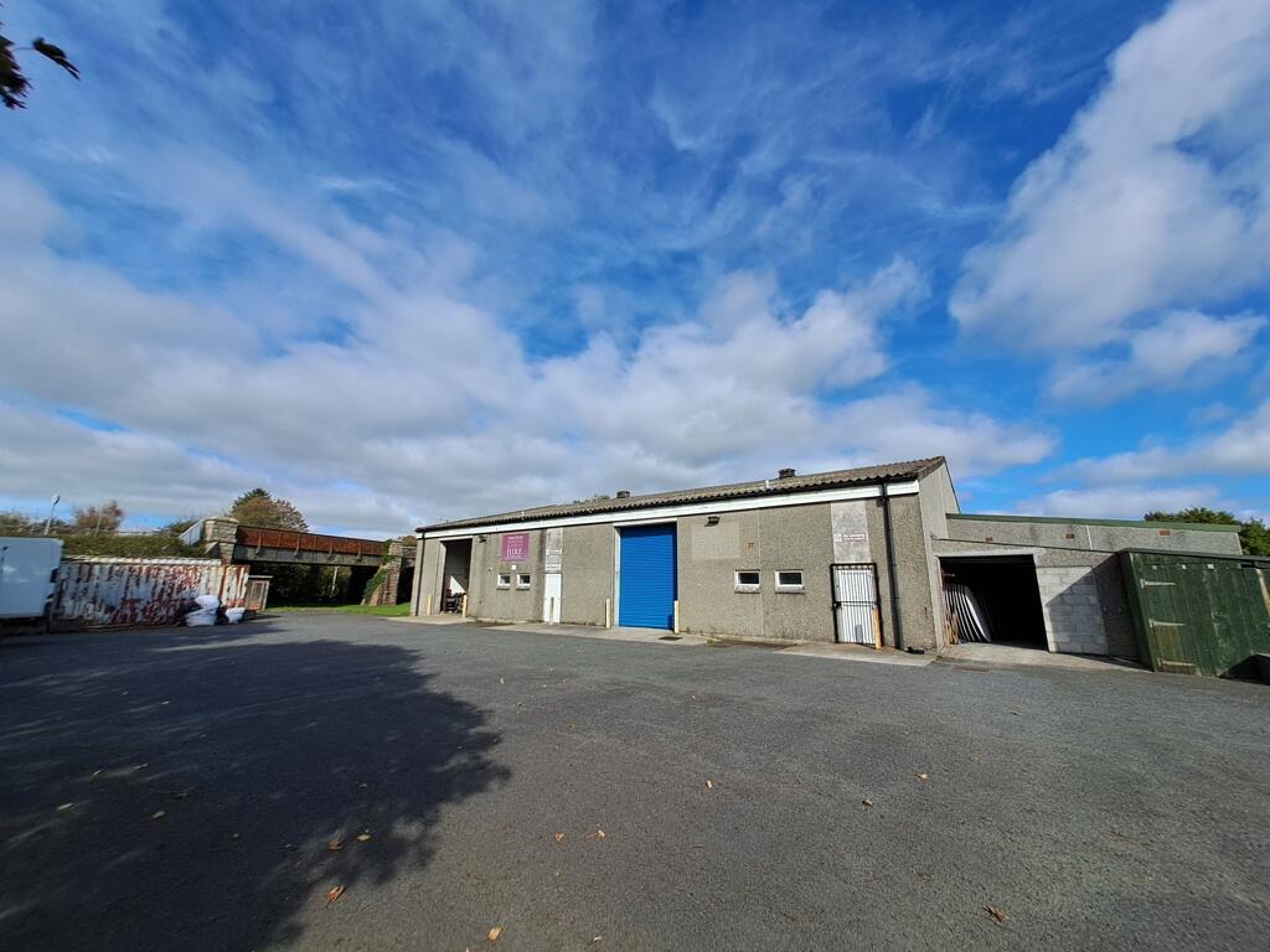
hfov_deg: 106.2
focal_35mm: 13
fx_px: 477
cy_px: 476
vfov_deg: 89.9
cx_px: 635
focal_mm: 1.42
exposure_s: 1/1418
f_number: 2.2
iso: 40
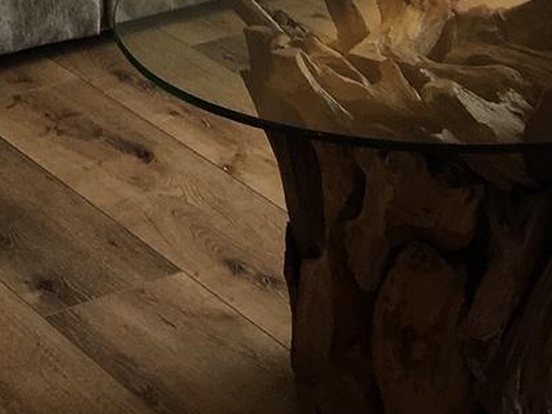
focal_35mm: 143
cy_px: -382
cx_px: 362
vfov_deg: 9.7
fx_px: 2281
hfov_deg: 13.8
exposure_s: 1/60
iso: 25
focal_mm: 4.15
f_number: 2.2
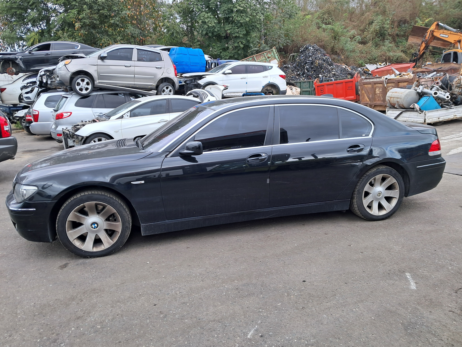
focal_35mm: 27
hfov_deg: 65.3
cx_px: 231
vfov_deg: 51.4
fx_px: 360
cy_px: 174
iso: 50
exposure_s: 1/199
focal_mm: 4
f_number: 1.8
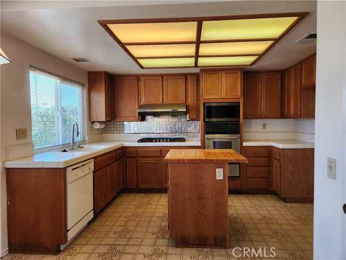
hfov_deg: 73.9
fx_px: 230
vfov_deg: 58.9
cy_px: 130
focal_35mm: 23
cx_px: 173
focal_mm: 5.4
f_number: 1.8
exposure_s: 1/180
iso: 125
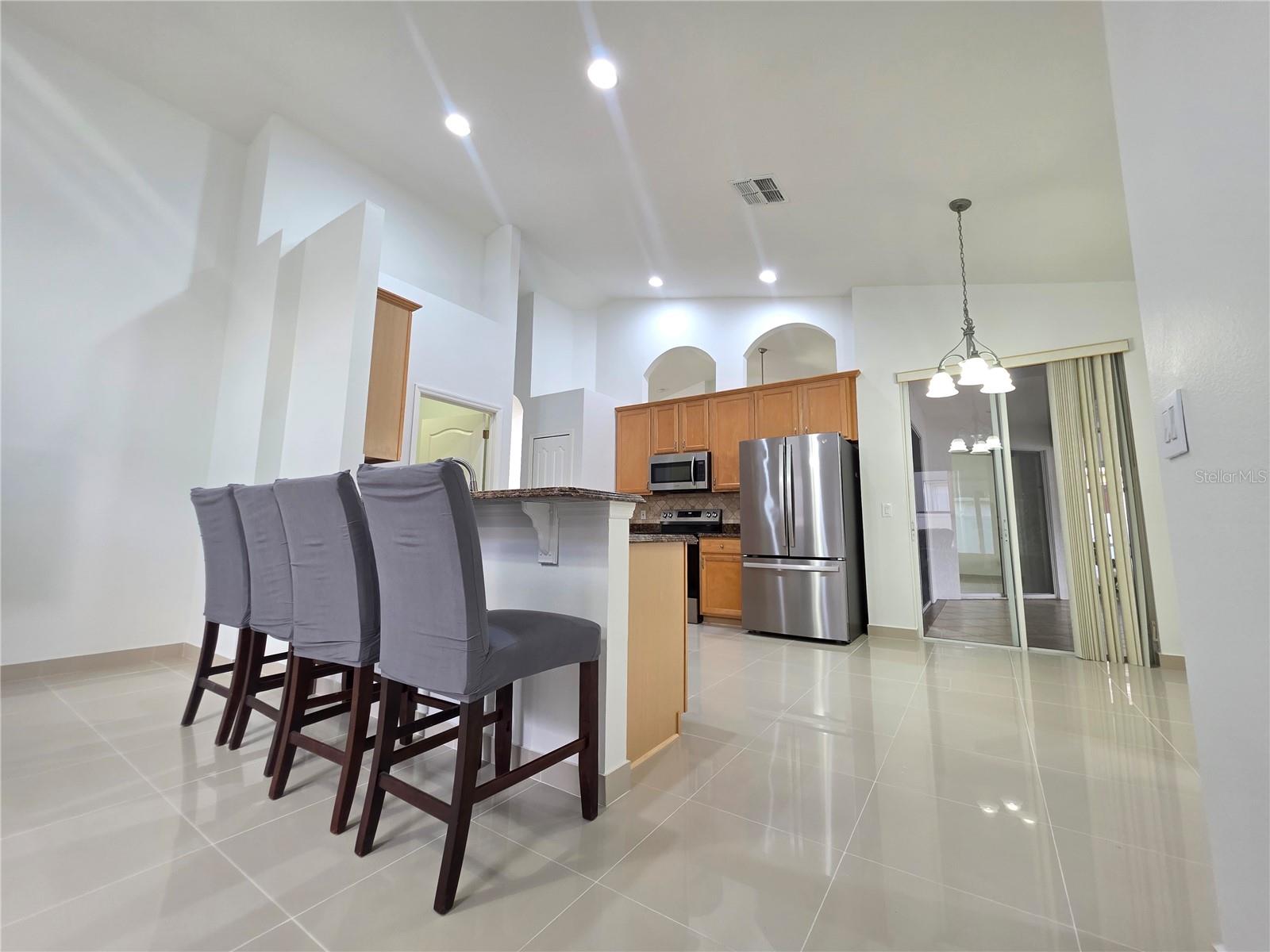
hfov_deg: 106.2
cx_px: 635
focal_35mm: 13
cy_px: 476
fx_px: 477
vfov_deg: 89.9
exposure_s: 1/60
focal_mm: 2.2
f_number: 1.9
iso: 160
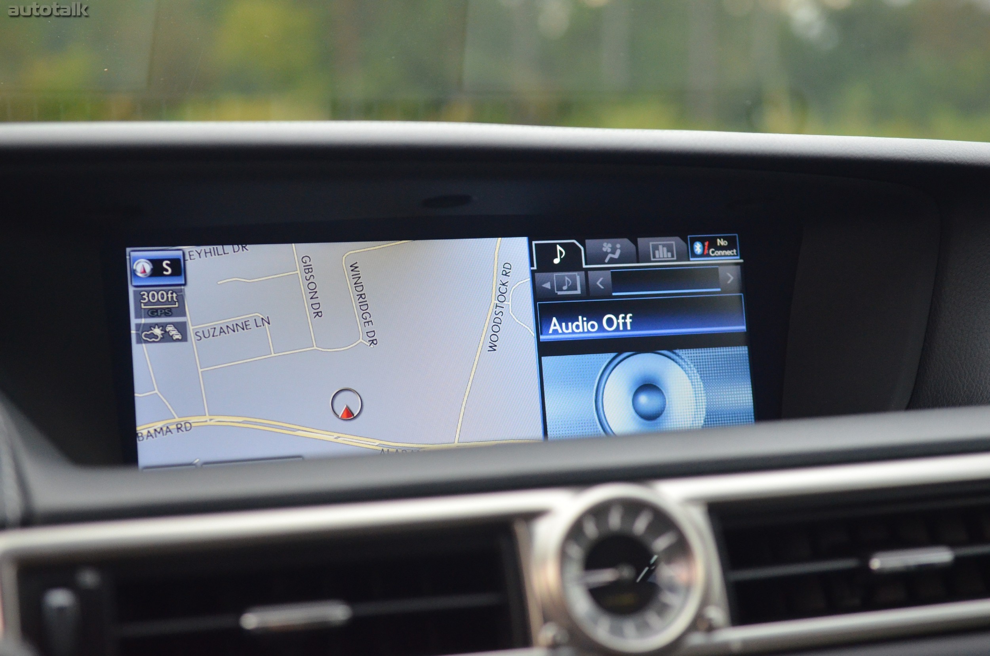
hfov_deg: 33.5
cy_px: 328
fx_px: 1647
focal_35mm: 60
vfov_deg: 22.5
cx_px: 495
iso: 1600
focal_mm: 40
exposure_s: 1/500
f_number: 2.8
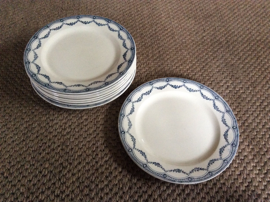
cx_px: 135
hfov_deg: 56.9
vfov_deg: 44.1
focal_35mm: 32
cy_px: 101
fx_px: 249
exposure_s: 1/25
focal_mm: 3.3
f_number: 2.4
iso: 320
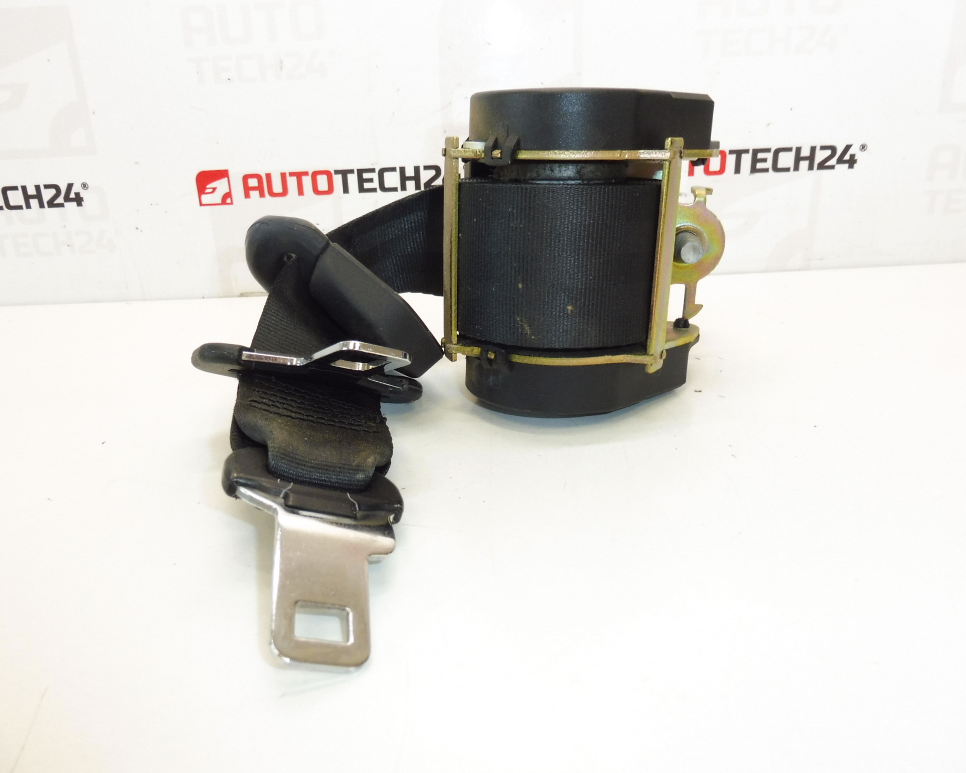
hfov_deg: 65.9
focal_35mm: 26
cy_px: 401
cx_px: 439
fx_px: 743
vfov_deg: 54.9
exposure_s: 1/60
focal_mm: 4.3
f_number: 3.5
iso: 200
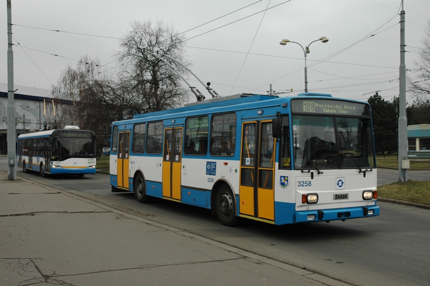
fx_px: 483
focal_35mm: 40
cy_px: 143
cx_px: 215
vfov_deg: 33.0
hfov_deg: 48.0
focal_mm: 27
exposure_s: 1/250
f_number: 7.1
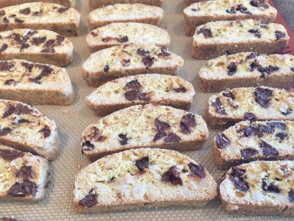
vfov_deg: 48.2
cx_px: 147
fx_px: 246
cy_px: 110
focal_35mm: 29
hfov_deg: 61.7
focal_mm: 4.15
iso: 32
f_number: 2.2
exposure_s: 1/40
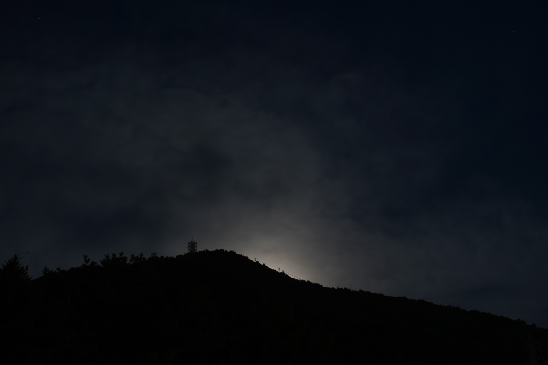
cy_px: 182
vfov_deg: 16.5
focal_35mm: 82
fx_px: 1255
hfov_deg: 24.6
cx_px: 274
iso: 200
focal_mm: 55
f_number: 5.6
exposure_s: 6
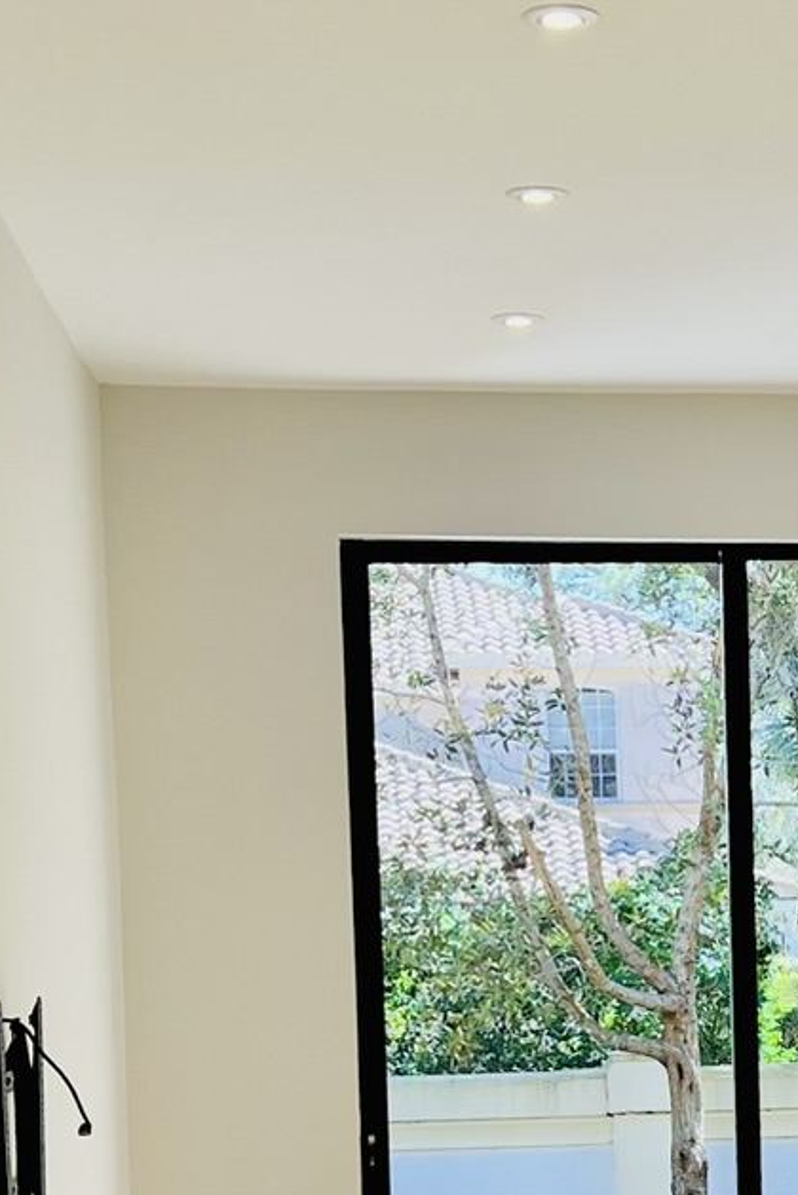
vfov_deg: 22.3
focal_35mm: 88
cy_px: 1155
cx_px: 885
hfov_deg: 15.1
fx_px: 2923
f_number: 1.5
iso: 50
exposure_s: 1/194
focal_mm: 5.7
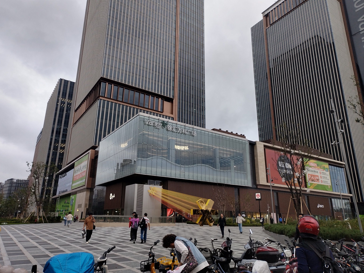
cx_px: 182
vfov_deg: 53.1
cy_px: 136
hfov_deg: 67.3
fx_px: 273
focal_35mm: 26
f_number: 1.8
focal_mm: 6.24
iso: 179
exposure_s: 1/100
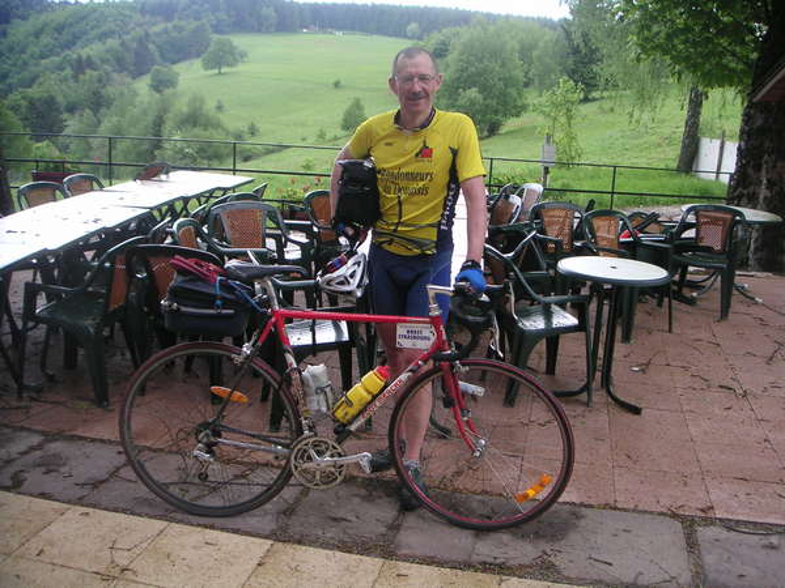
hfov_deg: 50.1
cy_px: 294
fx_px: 839
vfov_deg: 38.7
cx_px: 392
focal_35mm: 37
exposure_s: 1/180
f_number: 2.8
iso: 50
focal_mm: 5.7
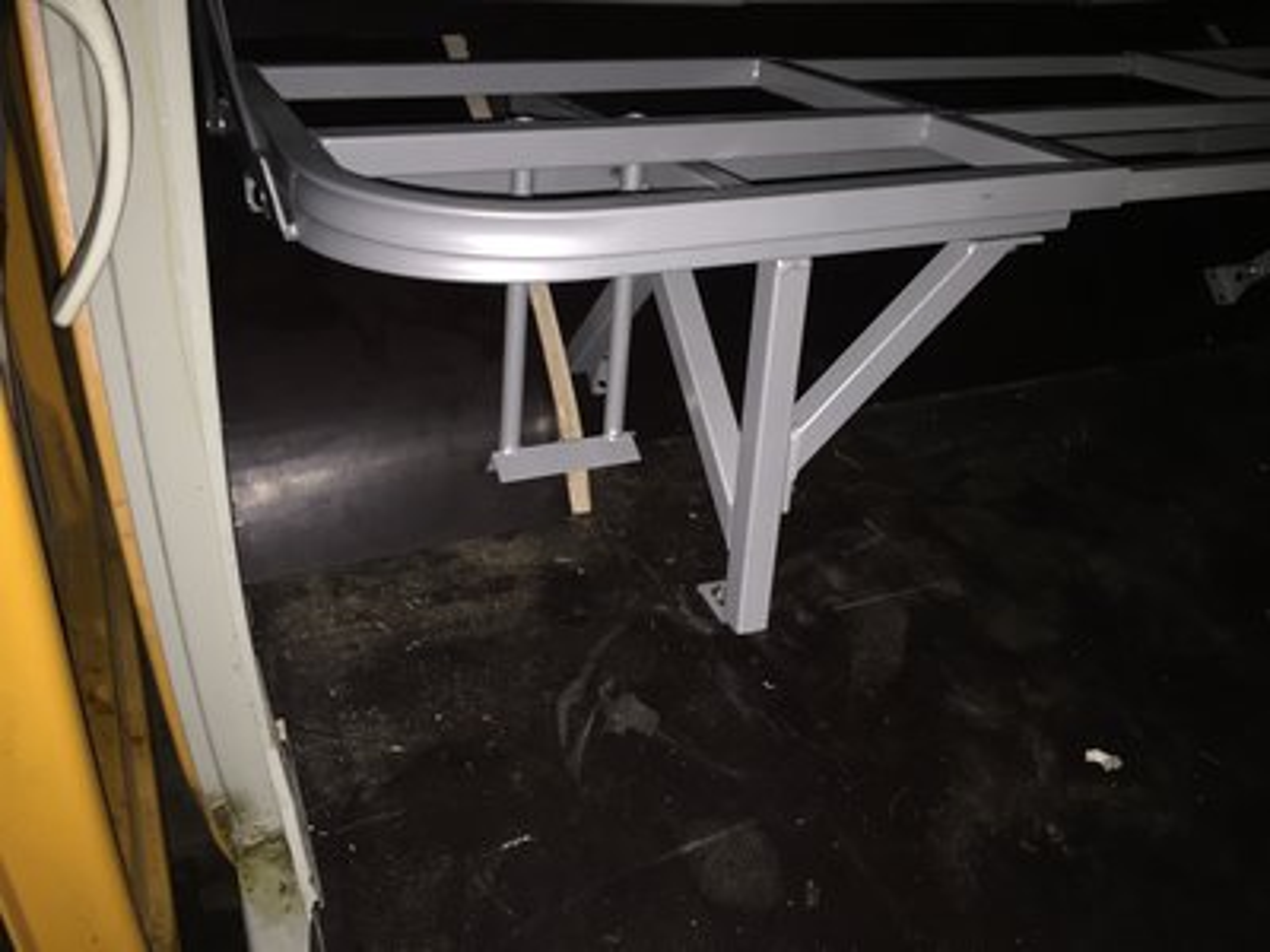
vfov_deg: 48.2
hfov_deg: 61.7
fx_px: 1064
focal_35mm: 29
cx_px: 635
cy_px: 476
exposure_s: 1/17
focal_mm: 4.15
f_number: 2.2
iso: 100
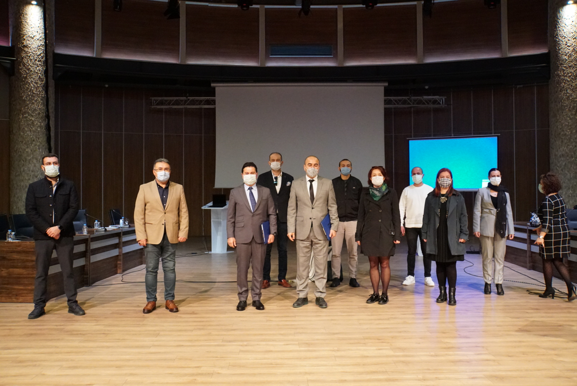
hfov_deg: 57.2
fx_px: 529
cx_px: 288
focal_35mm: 33
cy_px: 193
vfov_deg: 40.0
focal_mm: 22
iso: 6400
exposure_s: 1/160
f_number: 3.5
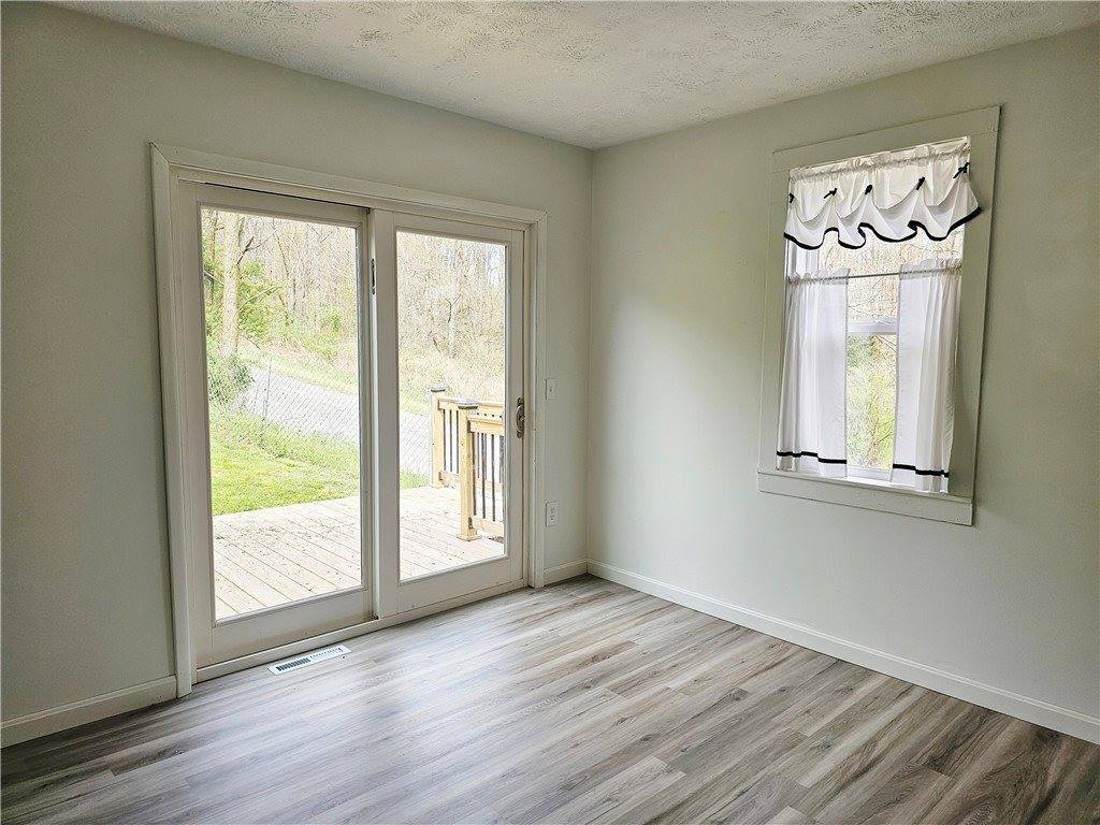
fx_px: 731
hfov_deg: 73.9
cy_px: 412
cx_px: 550
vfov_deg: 58.9
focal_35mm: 23
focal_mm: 6.3
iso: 32
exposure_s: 1/207
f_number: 1.7
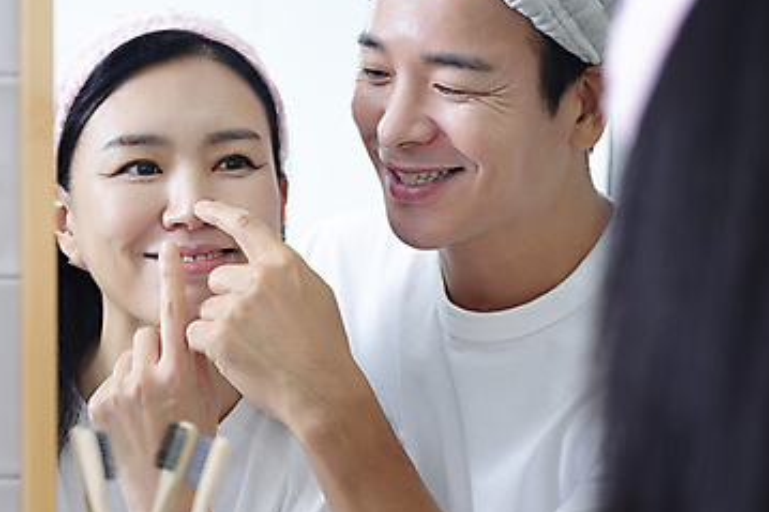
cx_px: 343
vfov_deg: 9.7
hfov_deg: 14.5
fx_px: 3032
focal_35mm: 142
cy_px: 302
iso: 100
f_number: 5.6
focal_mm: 85
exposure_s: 1/125
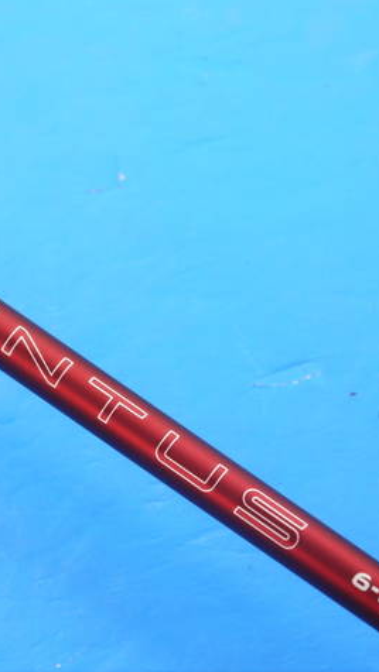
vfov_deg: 17.4
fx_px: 2196
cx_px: 61
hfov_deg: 9.8
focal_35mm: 123
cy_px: 336
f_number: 5.6
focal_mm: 42
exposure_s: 1/80
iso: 640
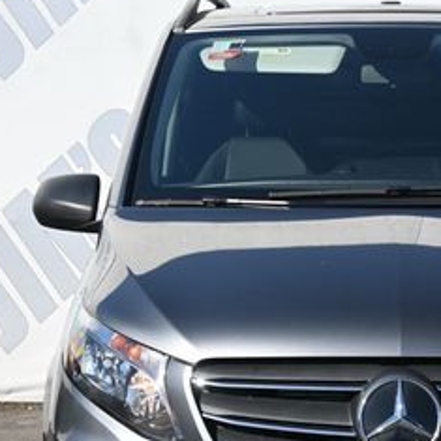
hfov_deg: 11.6
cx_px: 396
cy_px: 312
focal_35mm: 149
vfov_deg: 11.7
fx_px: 2150
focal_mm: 43
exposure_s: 1/250
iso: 110
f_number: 6
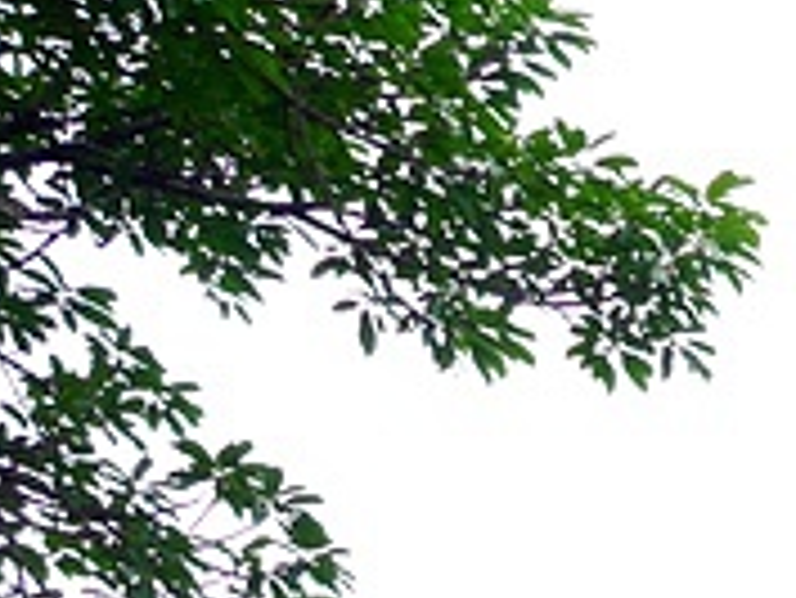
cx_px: 2249
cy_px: 1446
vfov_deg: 8.4
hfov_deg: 9.8
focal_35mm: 162
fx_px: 3728
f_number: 4.5
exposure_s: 1/200
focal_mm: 14
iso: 160
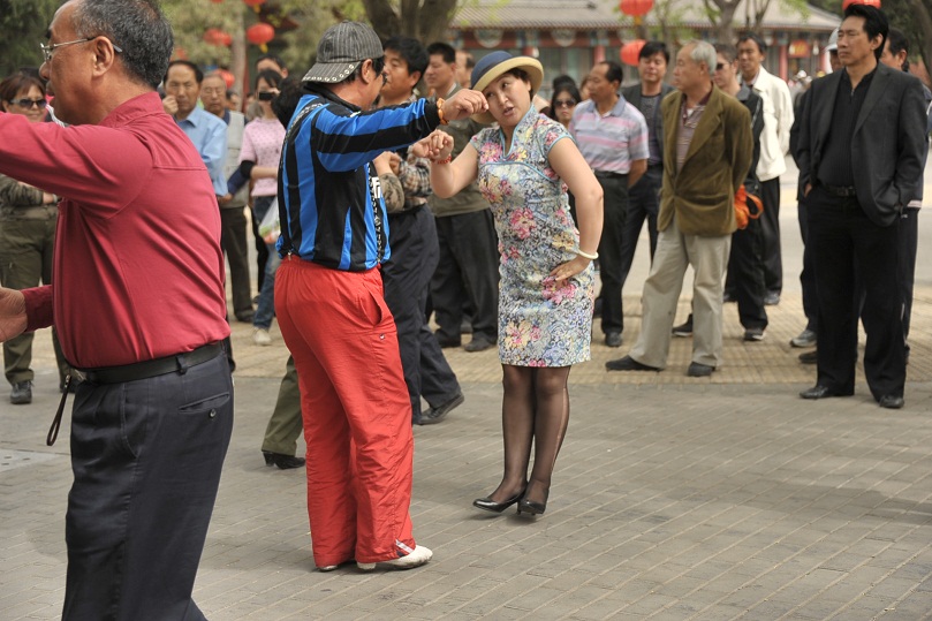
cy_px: 310
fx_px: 1760
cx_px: 466
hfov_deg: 29.7
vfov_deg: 20.0
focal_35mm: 68
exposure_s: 1/500
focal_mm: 68
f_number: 4.8
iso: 200
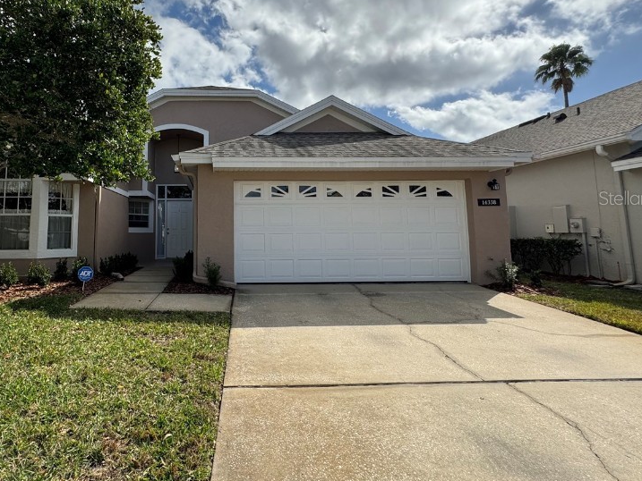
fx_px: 371
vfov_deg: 65.5
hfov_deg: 79.6
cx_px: 225
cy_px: 198
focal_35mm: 20
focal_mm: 2.22
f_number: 2.2
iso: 50
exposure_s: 1/1880
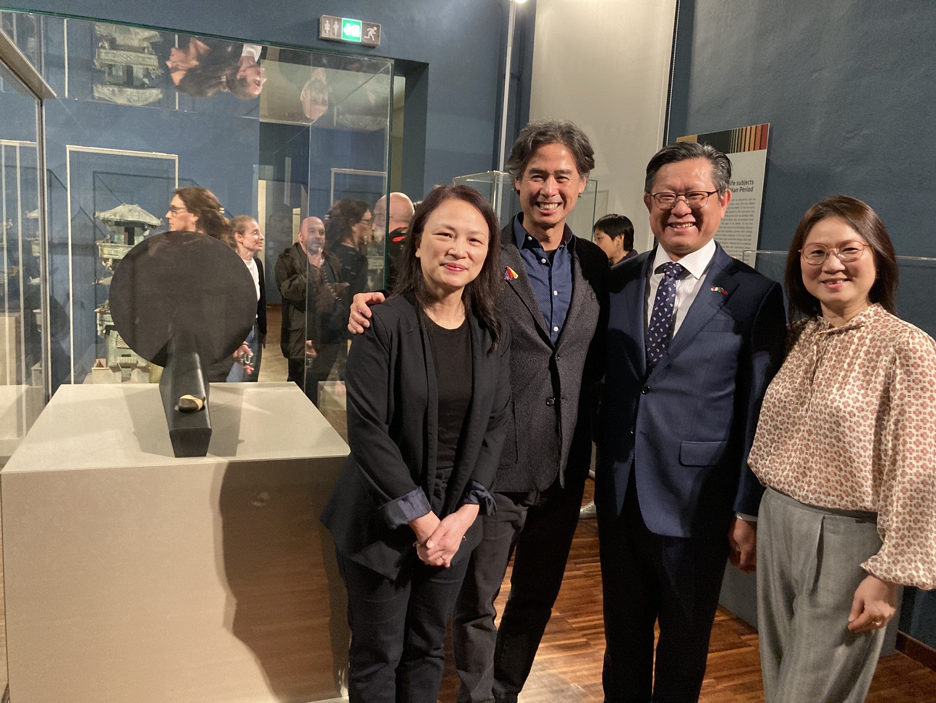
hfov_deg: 63.4
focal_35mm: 28
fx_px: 757
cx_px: 468
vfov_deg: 49.8
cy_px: 352
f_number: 1.8
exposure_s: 1/33
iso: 400
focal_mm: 3.99
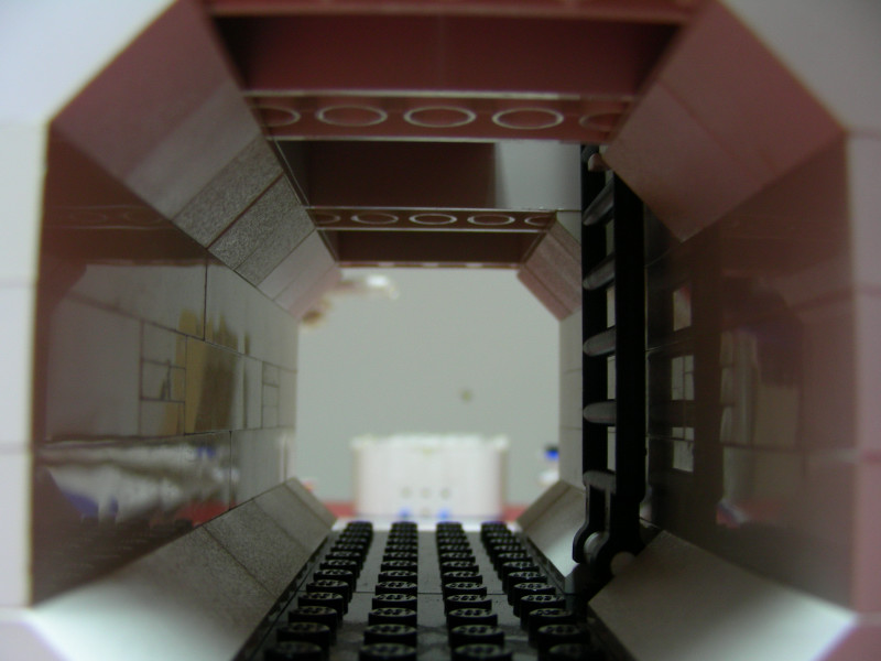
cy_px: 330
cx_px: 440
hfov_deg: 49.0
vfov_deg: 37.7
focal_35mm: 38
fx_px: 967
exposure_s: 1/5
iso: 50
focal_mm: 6.3
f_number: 3.5
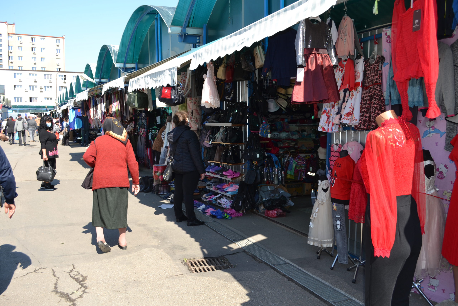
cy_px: 153
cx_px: 229
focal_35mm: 33
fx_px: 420
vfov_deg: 40.0
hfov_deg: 57.2
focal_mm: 22
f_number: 5.6
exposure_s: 1/200
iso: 100
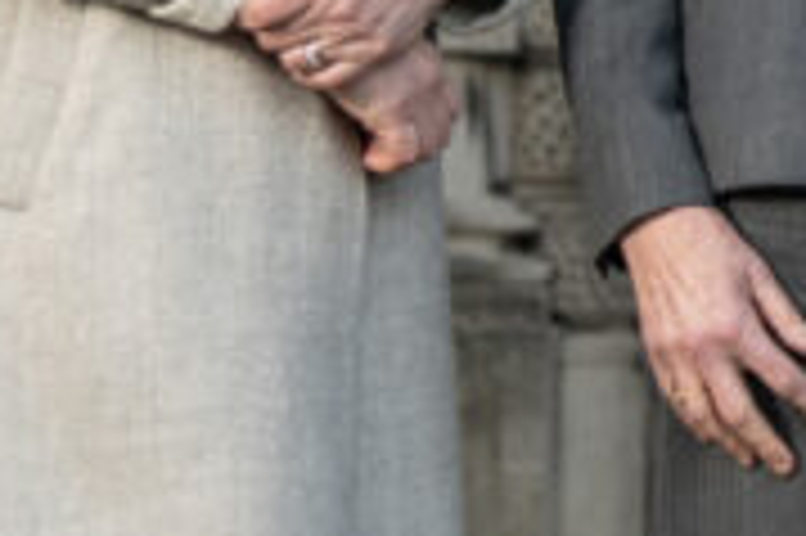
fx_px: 6688
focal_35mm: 299
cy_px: -739
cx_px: 1121
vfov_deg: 4.5
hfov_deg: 6.8
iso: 320
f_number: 4
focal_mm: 51
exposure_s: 1/200
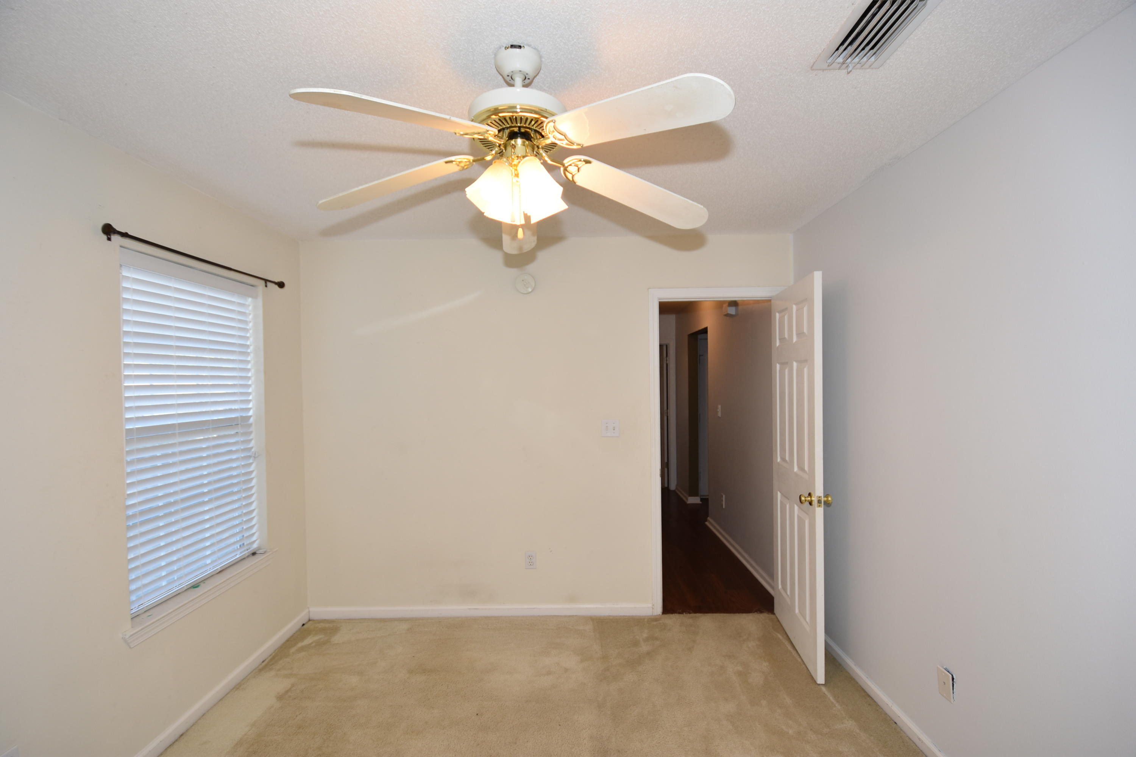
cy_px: 378
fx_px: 473
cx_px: 568
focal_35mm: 15
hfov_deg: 100.4
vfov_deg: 77.3
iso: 250
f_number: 4
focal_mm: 10
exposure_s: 1/60
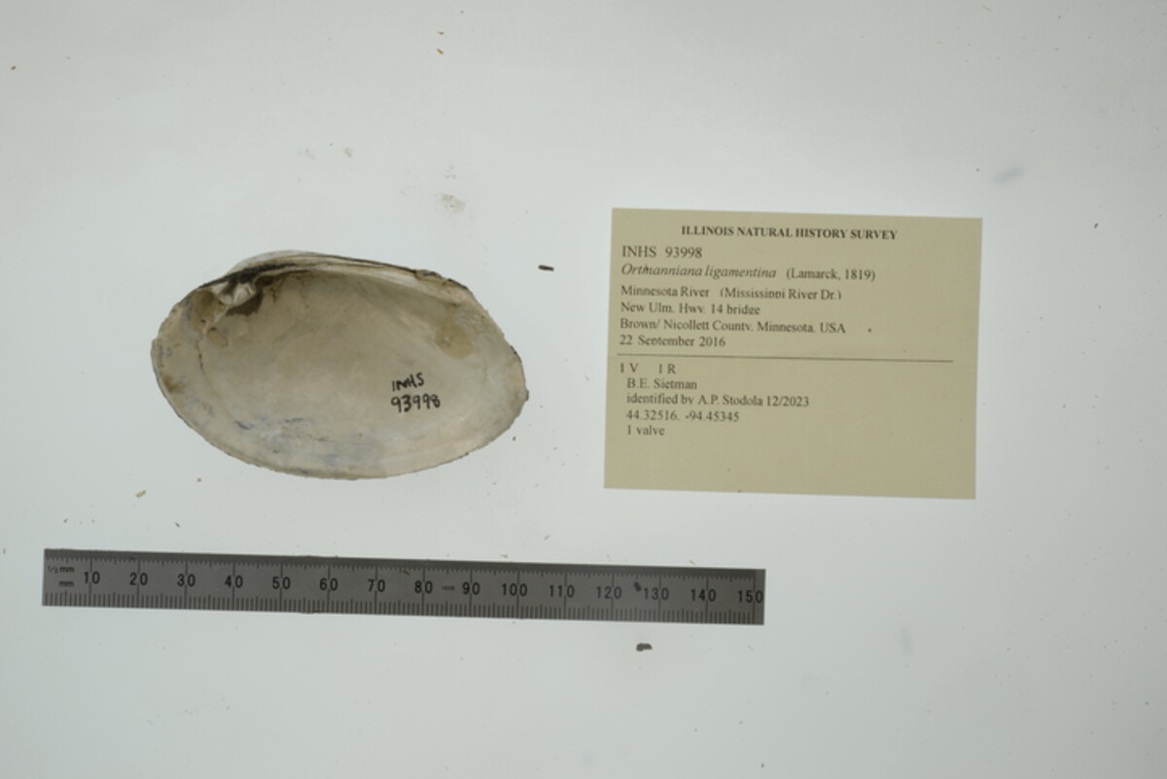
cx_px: 584
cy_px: 390
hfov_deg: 33.4
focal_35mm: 60
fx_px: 1946
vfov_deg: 22.6
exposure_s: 1/10
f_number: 32
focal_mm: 60
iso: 100
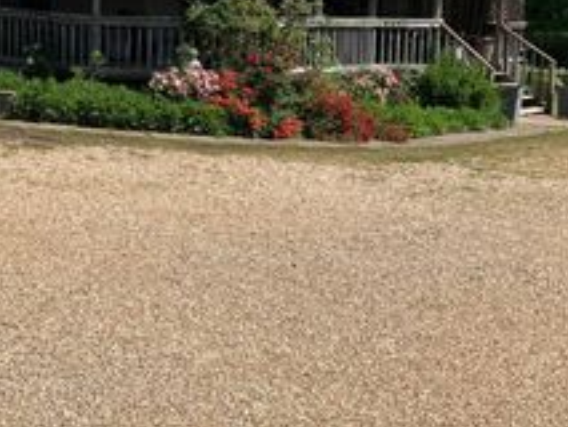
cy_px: 39
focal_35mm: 61
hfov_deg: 30.1
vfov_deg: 23.4
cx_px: 43
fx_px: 1001
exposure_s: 1/2681
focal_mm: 4.25
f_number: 1.8
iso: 25
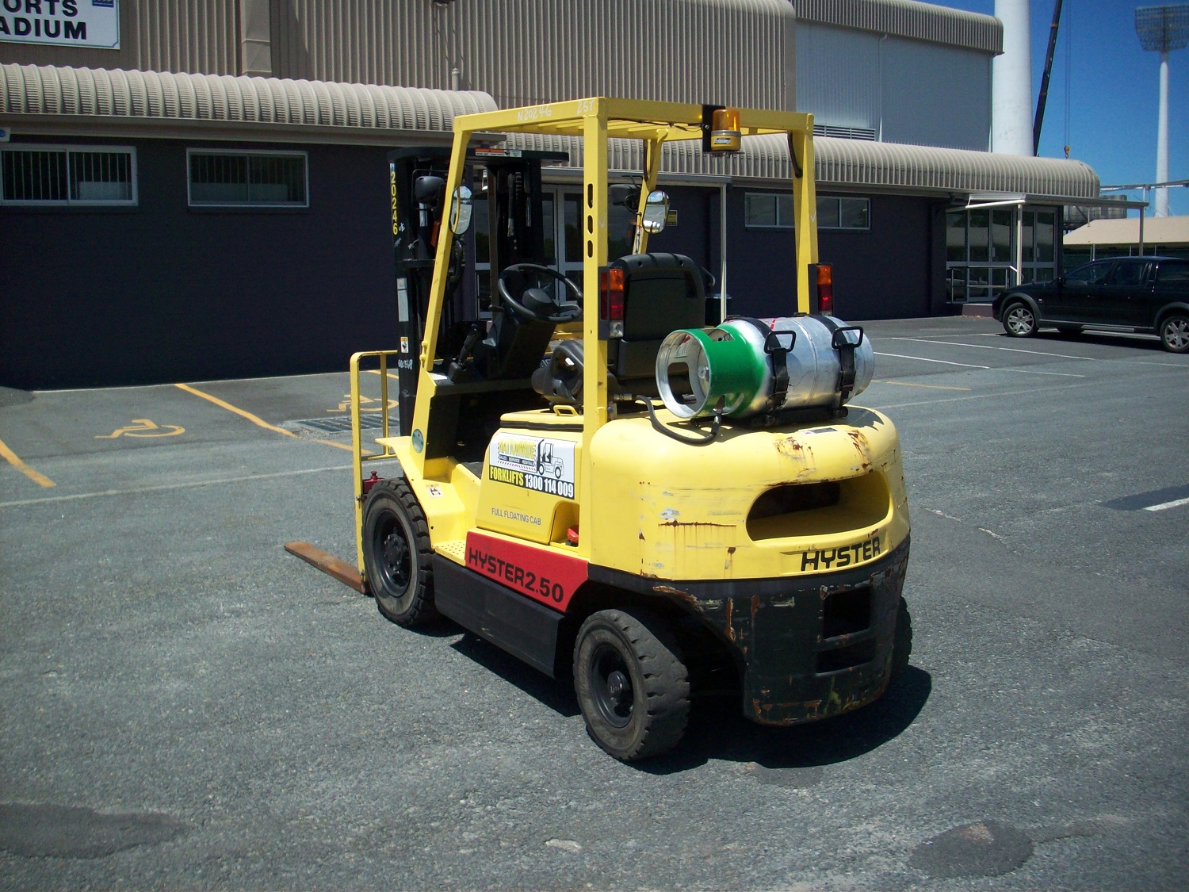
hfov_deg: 50.1
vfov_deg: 38.7
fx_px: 1271
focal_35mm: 37
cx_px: 594
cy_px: 446
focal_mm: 6.2
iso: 80
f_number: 5.6
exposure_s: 1/512
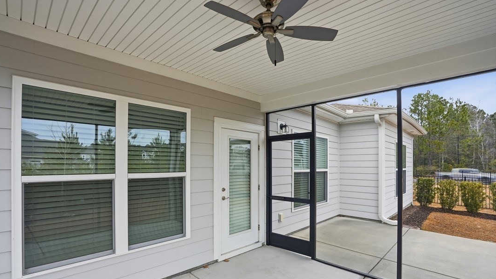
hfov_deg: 95.9
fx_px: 224
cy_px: 164
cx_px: 245
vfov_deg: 63.5
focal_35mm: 17
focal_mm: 16
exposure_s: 1/320
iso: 320
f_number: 8
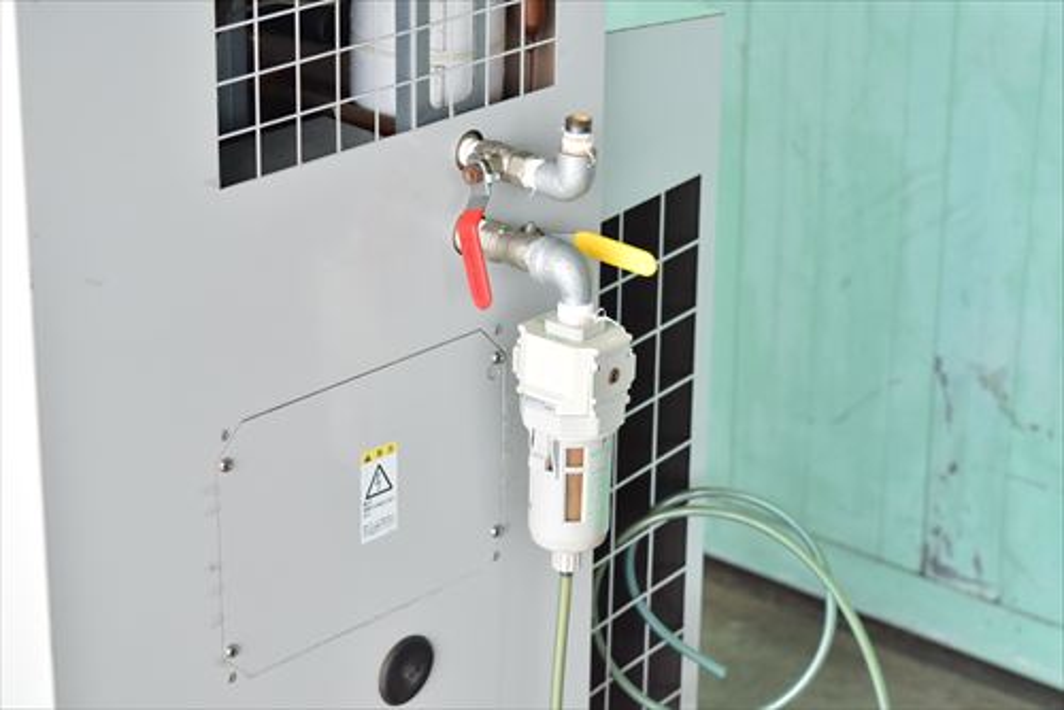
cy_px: 355
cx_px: 532
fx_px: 2440
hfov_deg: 24.6
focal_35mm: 82
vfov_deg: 16.6
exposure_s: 1/200
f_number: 6.3
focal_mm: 55
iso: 1250
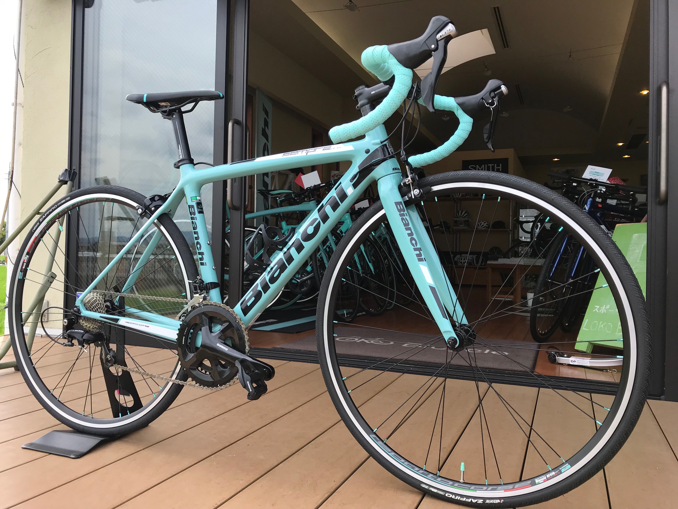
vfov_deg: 49.7
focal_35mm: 28
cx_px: 339
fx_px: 548
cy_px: 254
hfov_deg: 63.4
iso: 20
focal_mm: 3.99
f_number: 1.8
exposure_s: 1/772
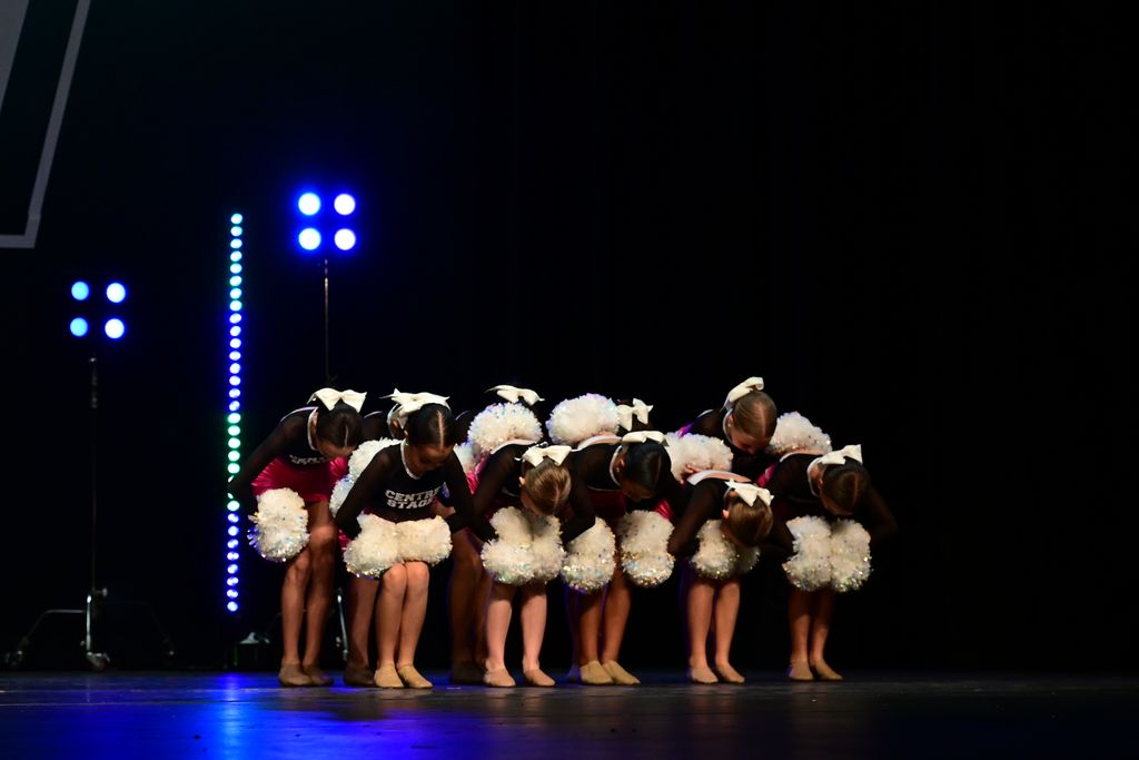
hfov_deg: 19.5
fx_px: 3322
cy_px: 380
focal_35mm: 105
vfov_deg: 13.0
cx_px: 570
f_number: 4
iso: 2000
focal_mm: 70
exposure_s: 1/1000
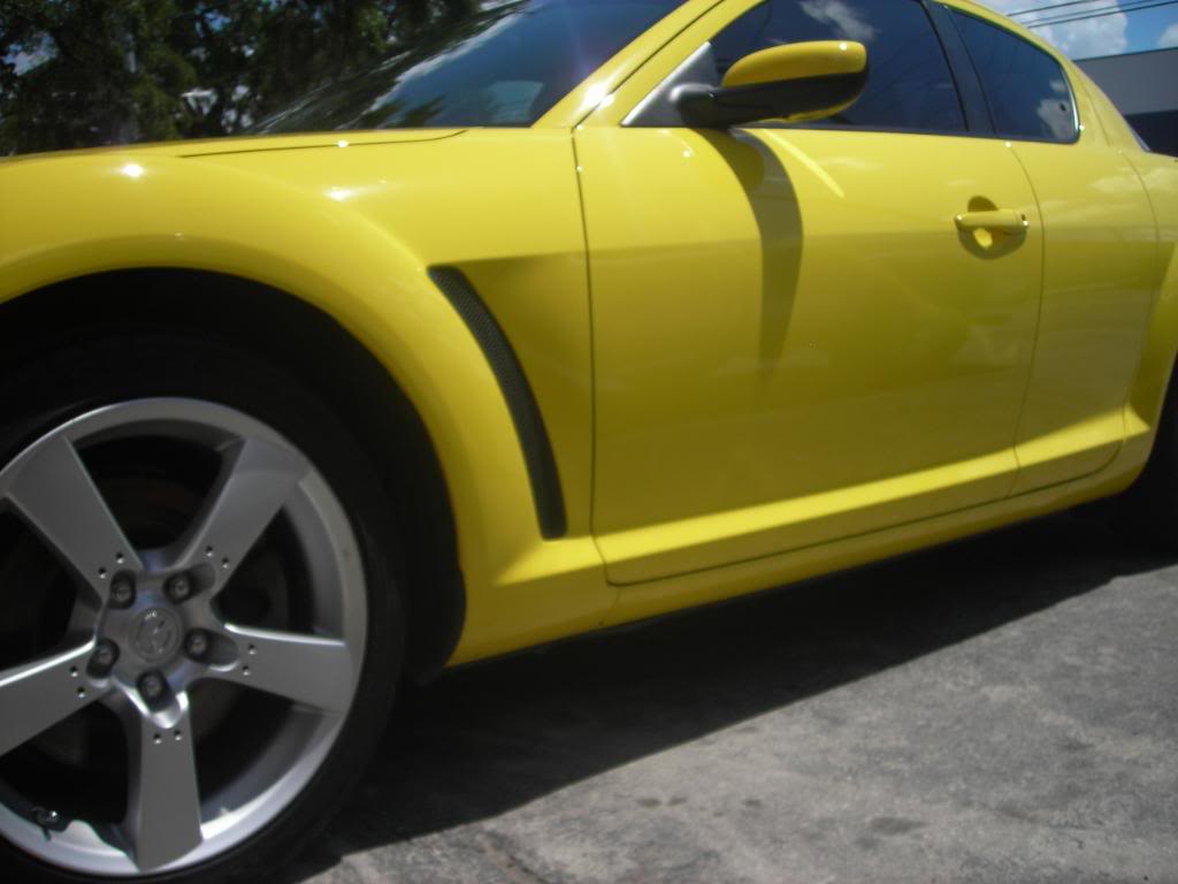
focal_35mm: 38
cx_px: 589
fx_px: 1293
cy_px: 442
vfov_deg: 37.7
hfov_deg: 49.0
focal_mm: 6.3
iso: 50
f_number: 6.4
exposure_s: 1/270
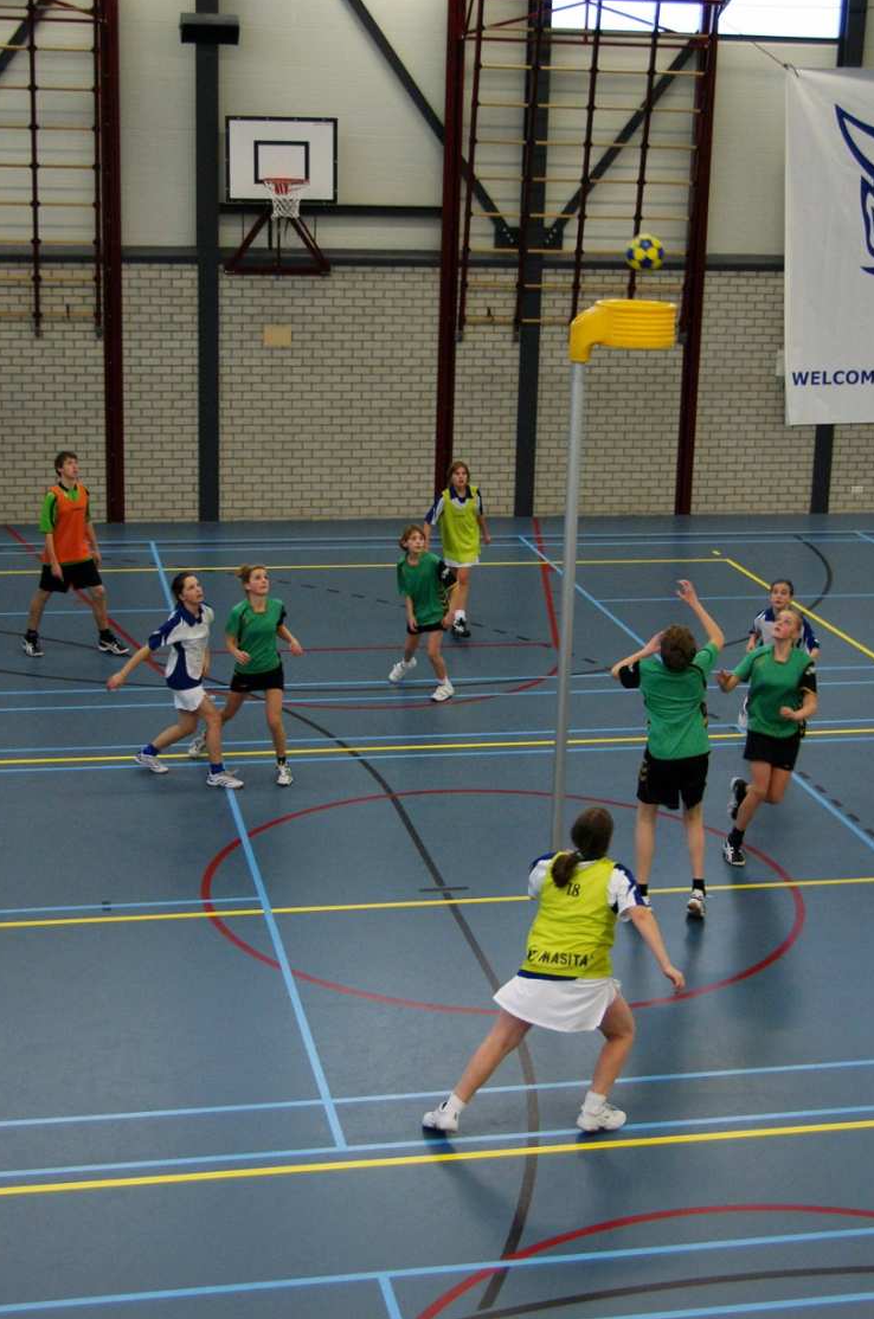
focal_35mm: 42
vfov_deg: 46.5
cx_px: 440
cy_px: 686
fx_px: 1536
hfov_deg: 31.8
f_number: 4
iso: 800
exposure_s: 1/160
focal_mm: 26
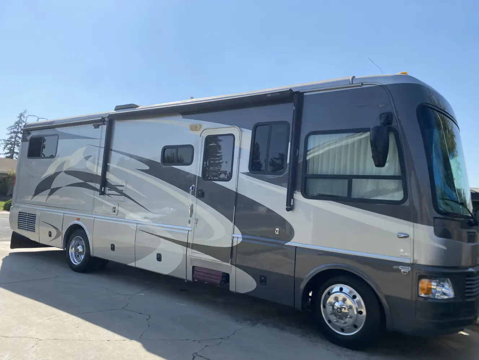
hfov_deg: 67.3
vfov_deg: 53.1
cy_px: 180
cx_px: 240
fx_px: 360
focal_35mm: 26
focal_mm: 4.25
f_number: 1.8
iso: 32
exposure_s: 1/3610
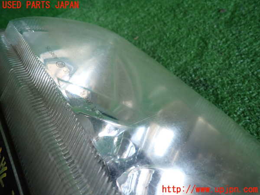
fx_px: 188
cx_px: 130
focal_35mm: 25
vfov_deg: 54.9
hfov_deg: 69.4
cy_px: 98
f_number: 2
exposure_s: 1/80
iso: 200
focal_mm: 4.5
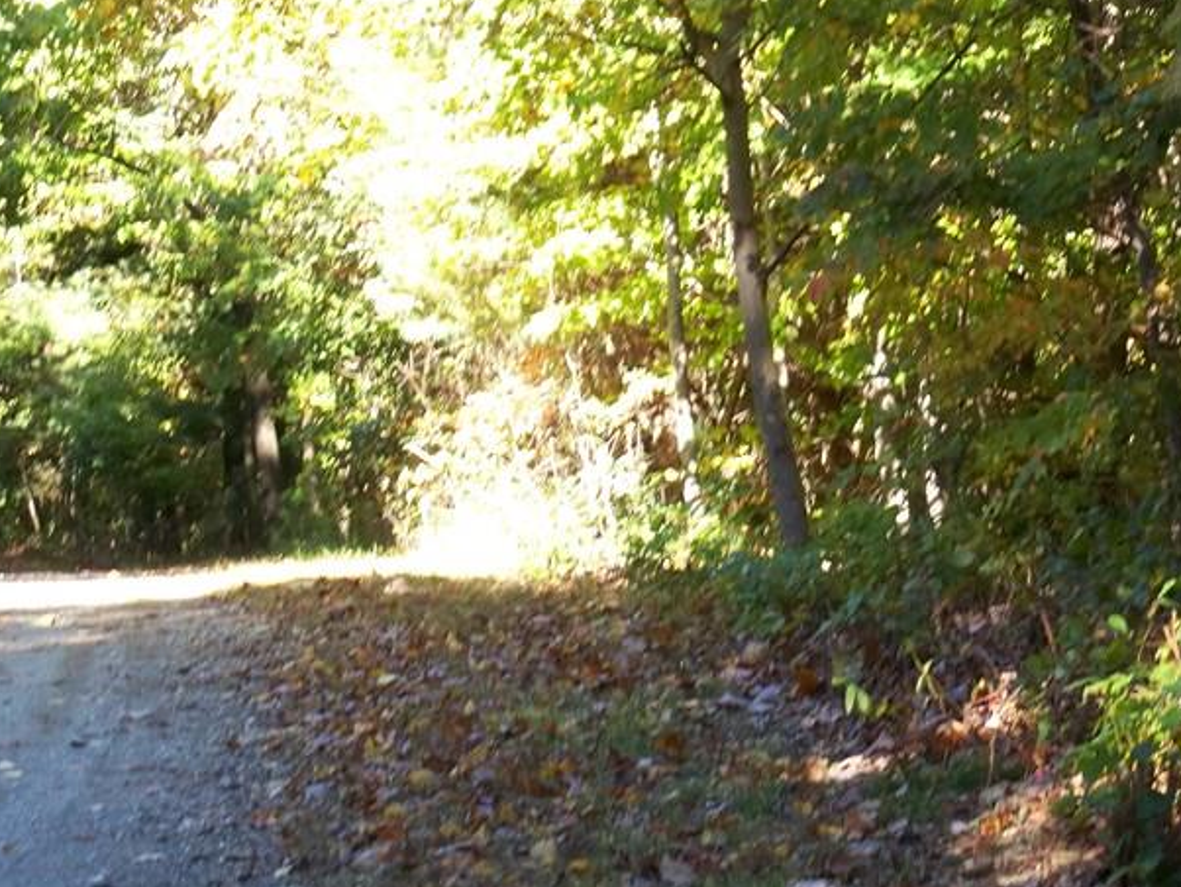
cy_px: 300
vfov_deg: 10.9
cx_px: 847
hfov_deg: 14.5
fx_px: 4642
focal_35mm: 136
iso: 100
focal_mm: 14.2
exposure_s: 1/50
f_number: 4.1
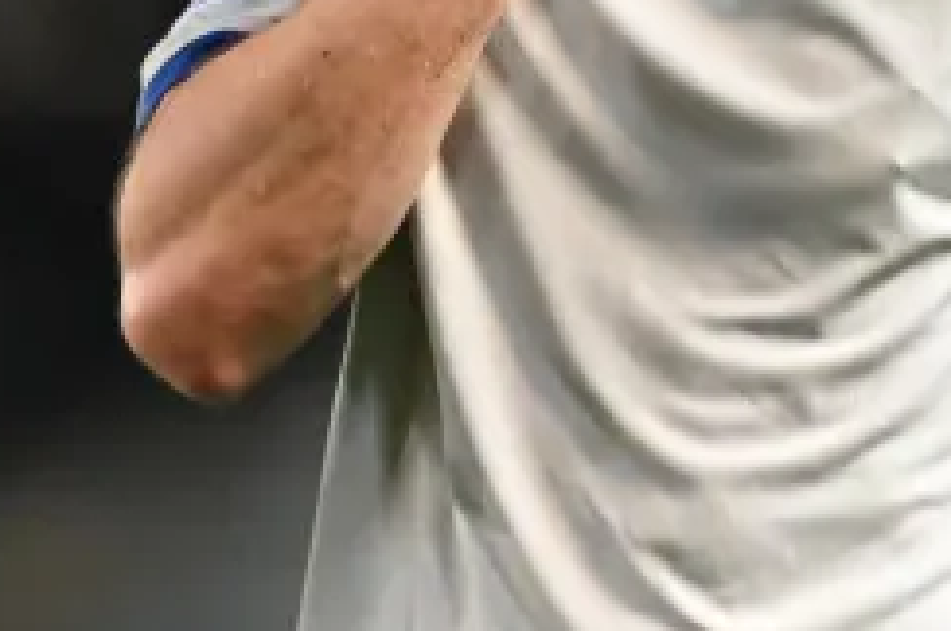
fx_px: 24667
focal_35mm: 935
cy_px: 82
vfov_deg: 1.5
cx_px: 970
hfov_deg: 2.2
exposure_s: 1/1250
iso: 6400
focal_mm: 300
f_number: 4
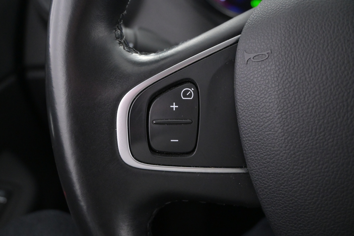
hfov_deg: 49.6
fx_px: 383
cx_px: 177
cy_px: 118
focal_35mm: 39
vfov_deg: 34.2
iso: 3600
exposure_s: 1/40
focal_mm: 26
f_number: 4.5
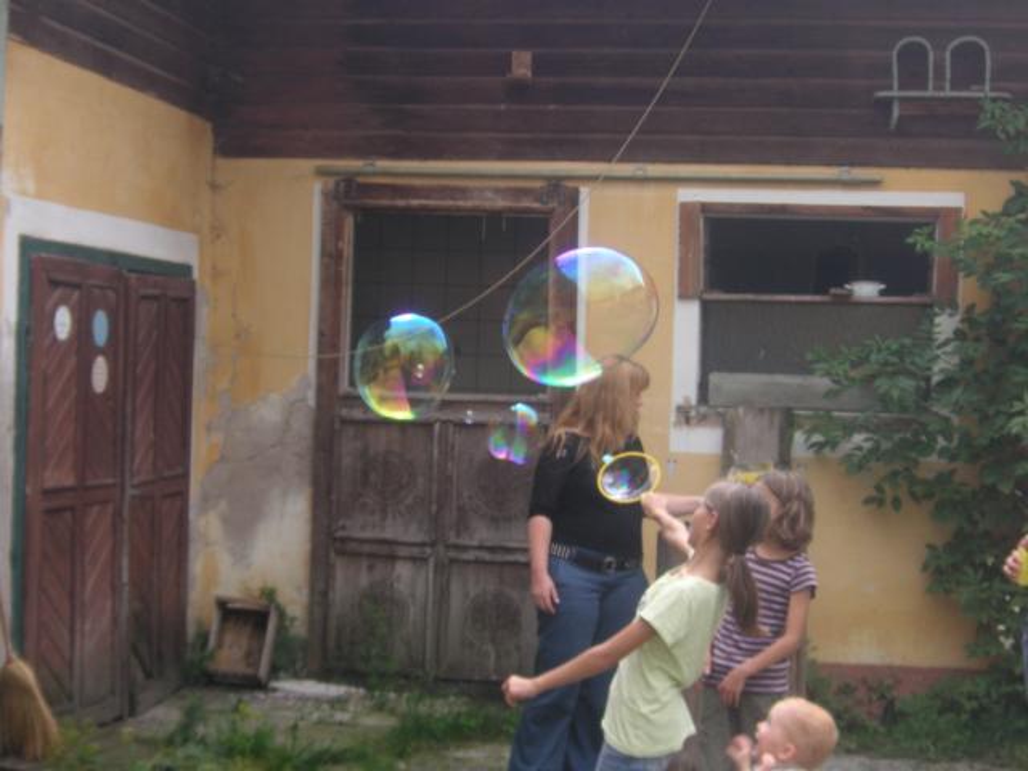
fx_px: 1960
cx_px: 514
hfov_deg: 29.4
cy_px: 386
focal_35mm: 66
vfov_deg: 22.3
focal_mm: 11
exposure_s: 1/180
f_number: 4
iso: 50
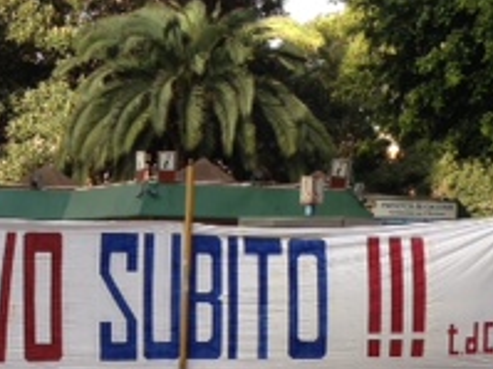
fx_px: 1509
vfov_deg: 13.8
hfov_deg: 18.4
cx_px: 92
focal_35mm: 106
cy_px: 329
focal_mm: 4.13
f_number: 2.4
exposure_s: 1/313
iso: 50
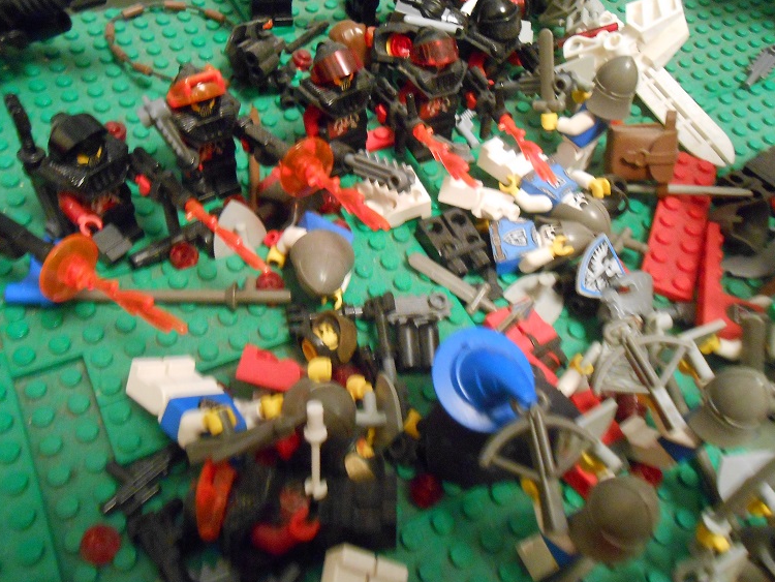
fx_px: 717
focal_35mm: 32
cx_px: 404
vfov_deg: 44.2
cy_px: 292
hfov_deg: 56.8
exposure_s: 1/2
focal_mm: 5.3
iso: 800
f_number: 3.8
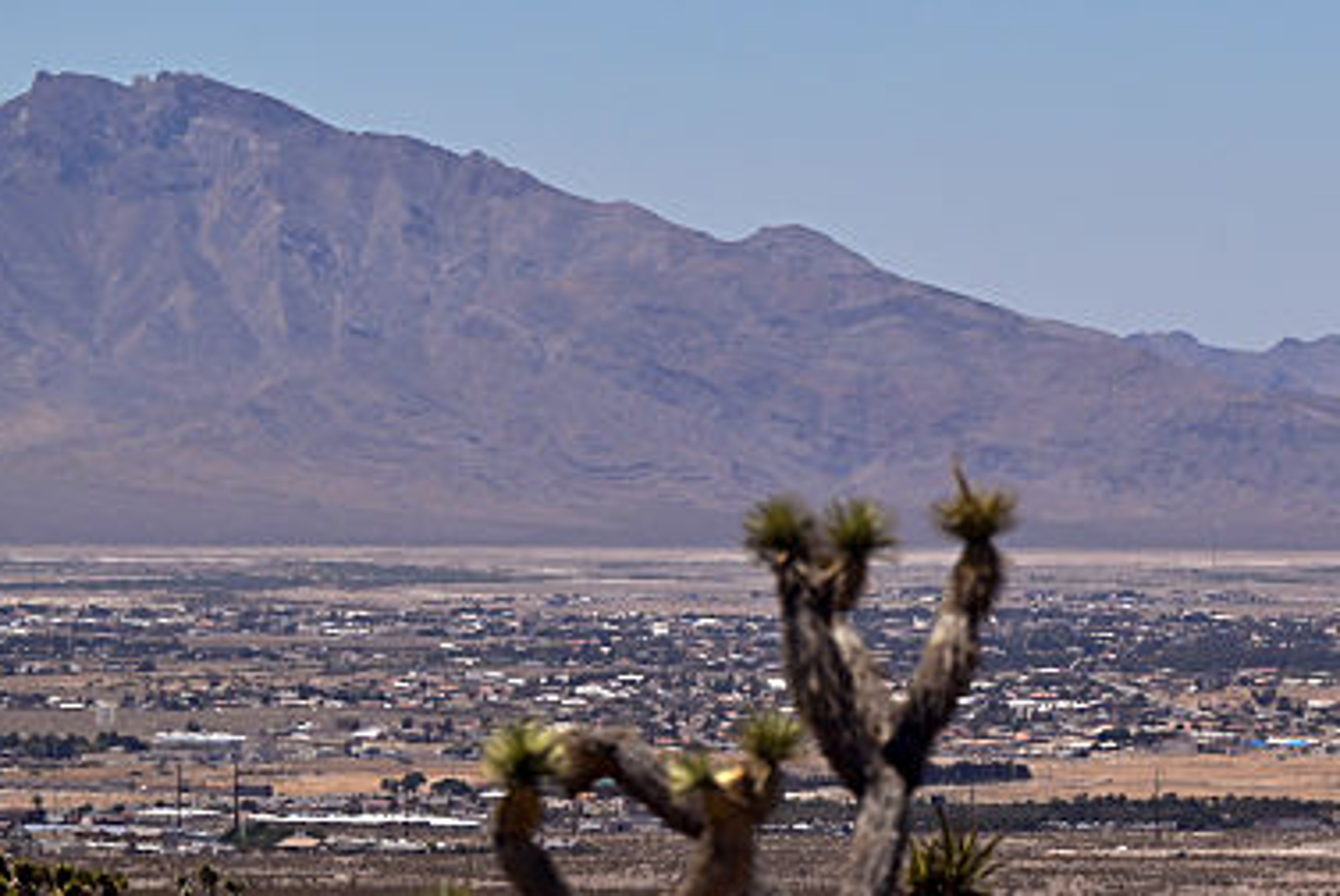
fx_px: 10616
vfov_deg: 4.8
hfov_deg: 7.2
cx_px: 1397
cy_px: 528
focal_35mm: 285
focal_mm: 105
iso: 40
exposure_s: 1/3200
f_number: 4
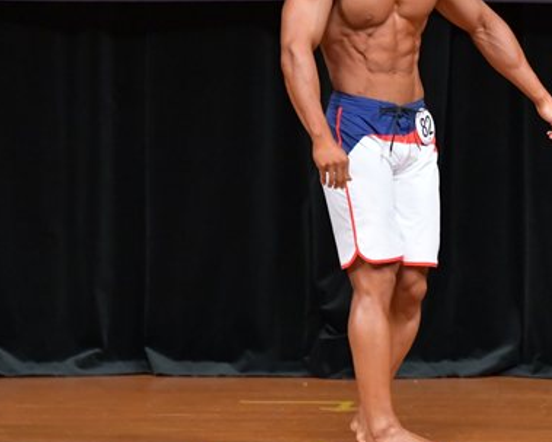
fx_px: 8934
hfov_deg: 3.5
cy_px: 140
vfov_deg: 2.8
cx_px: 417
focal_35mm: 547
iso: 5000
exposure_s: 1/400
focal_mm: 190
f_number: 5.6
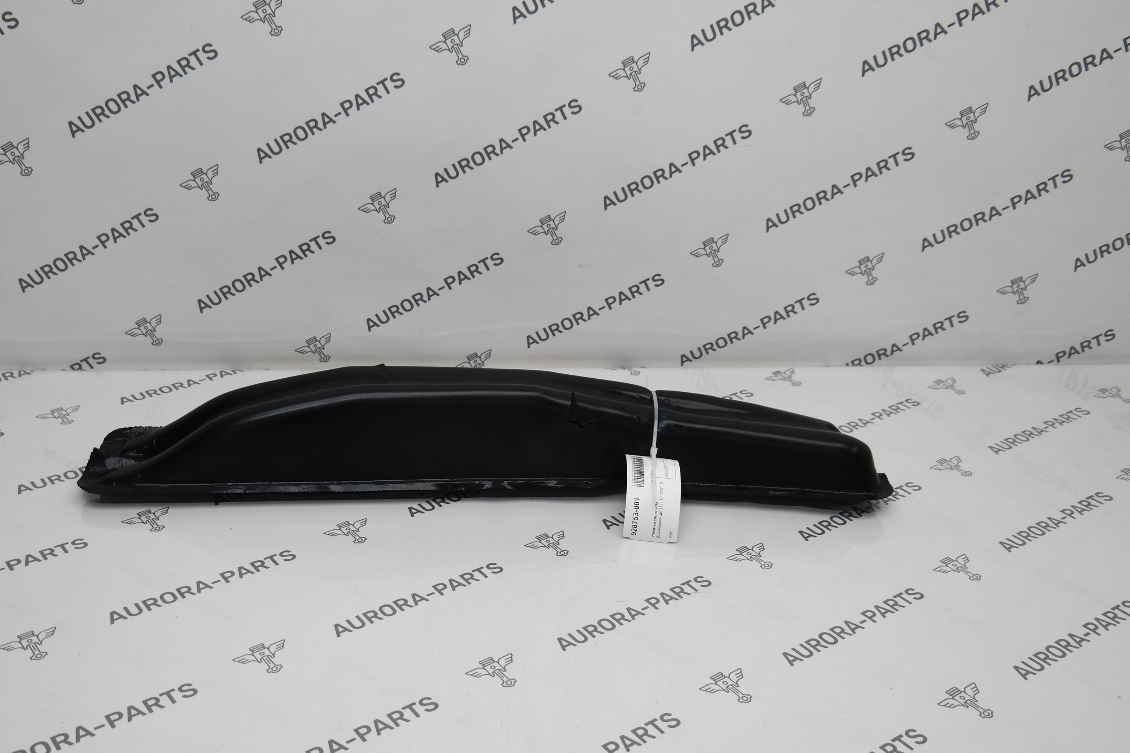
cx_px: 471
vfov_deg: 36.8
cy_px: 411
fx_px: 1130
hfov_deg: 52.9
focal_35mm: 36
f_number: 3.5
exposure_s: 1/80
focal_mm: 19
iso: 100
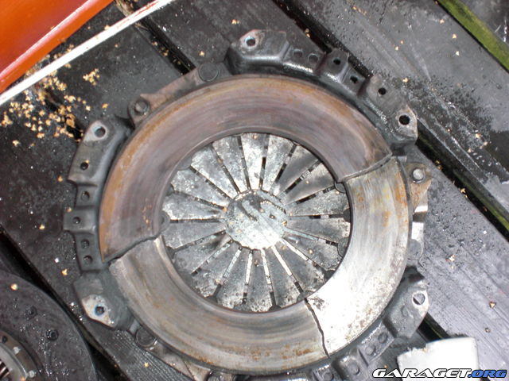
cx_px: 254
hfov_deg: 49.0
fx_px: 559
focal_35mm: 38
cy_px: 190
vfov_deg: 37.7
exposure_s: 1/60
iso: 200
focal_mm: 6.3
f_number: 3.1
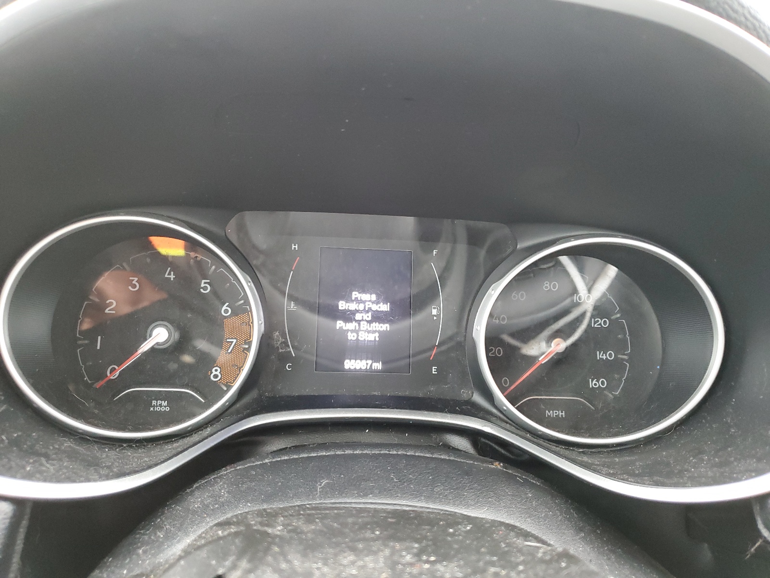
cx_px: 385
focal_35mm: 26
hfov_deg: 67.3
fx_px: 578
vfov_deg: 53.1
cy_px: 289
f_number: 1.5
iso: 322
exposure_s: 1/30
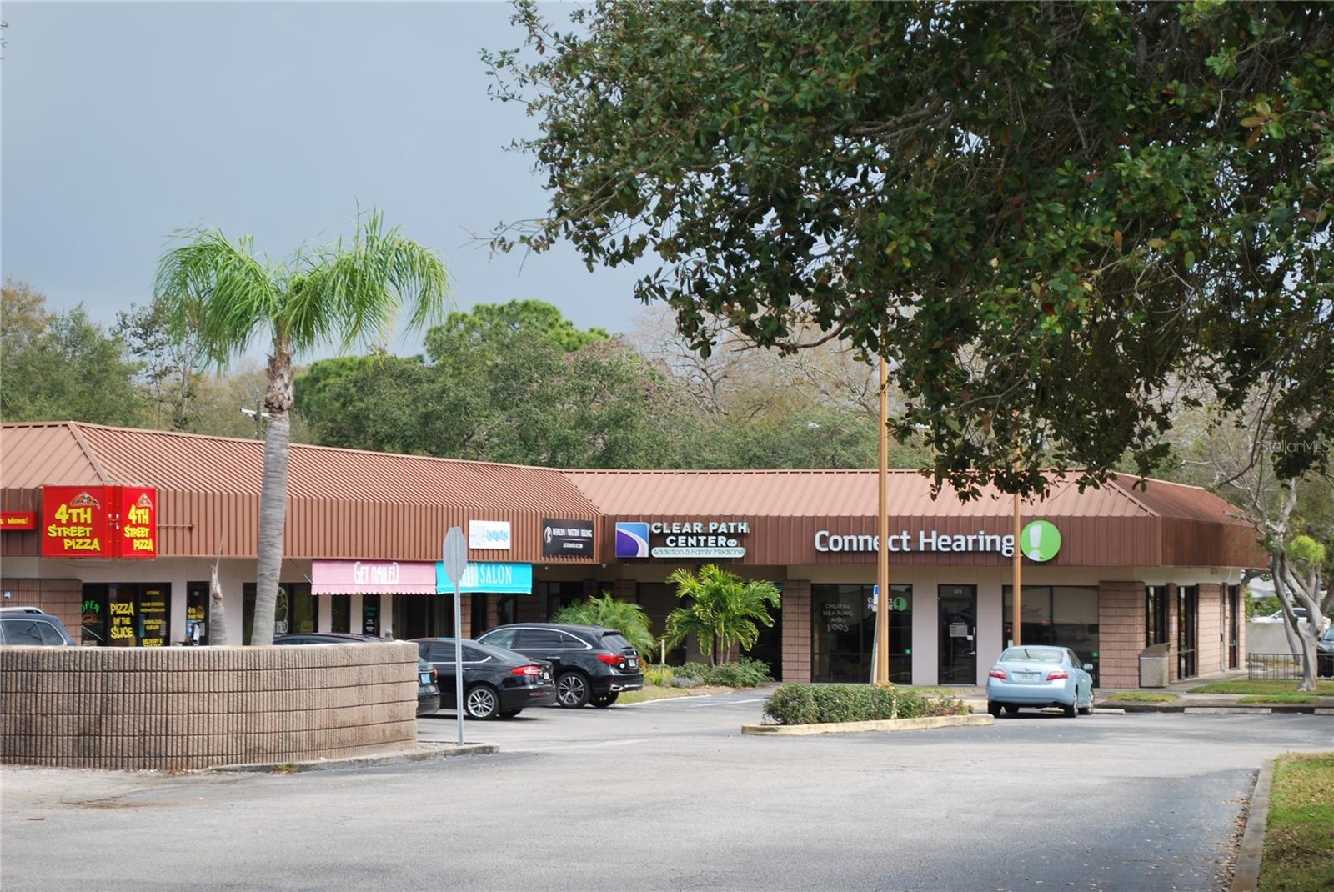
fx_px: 3060
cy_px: 446
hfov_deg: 24.6
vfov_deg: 16.6
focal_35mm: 82
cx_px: 667
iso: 100
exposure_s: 1/160
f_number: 6.3
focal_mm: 55
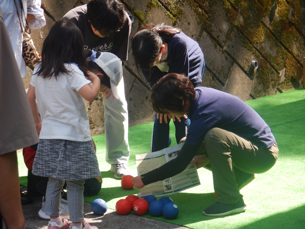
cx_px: 152
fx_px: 969
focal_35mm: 110
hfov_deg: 17.9
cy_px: 114
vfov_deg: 13.5
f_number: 4.8
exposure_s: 1/100
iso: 125
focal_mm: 19.7
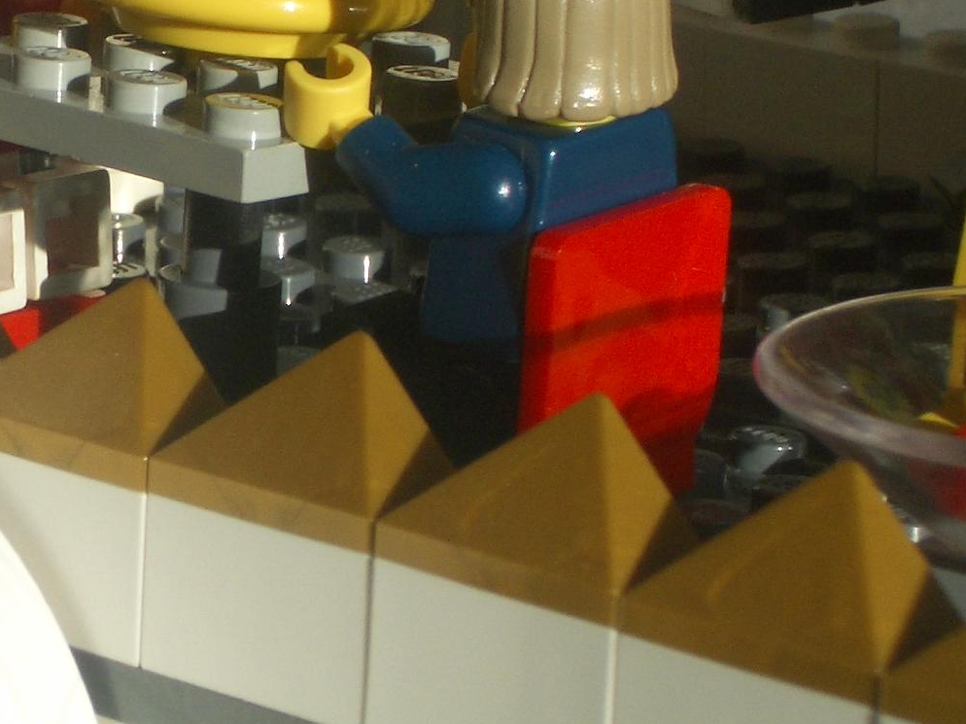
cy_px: 67
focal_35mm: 204
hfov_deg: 9.7
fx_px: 5691
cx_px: 91
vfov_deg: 7.3
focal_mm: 14.6
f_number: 7
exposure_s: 1/250
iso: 50
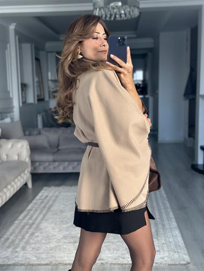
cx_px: 102
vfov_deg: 39.6
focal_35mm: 48
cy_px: 136
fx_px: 377
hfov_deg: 30.3
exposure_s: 1/172
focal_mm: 6.86
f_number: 1.78
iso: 100
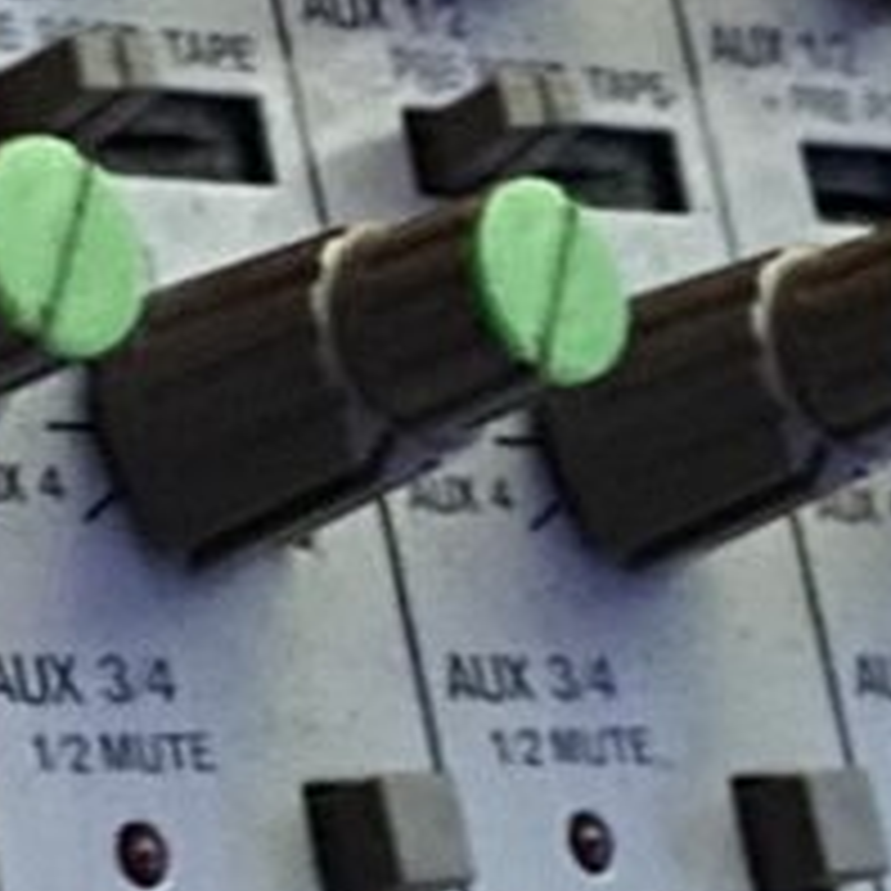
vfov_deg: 7.4
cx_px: 148
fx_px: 6931
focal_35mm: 238
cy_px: 315
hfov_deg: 7.3
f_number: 1.8
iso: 500
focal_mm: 4.25
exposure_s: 1/8
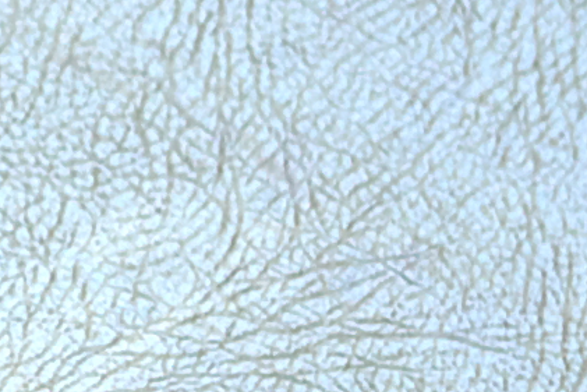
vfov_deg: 2.3
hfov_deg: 3.5
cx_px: -777
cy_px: -61
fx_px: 9616
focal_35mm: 590
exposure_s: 1/60
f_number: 5.6
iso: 200
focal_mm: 55
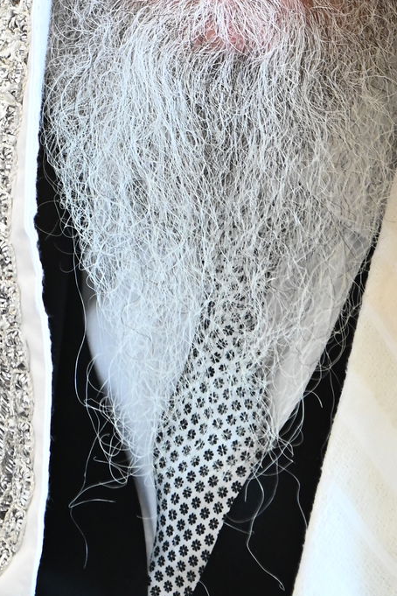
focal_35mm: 216
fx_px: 3573
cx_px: 198
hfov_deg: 6.4
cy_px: -6
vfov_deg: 9.5
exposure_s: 1/160
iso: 3200
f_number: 3.5
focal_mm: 70
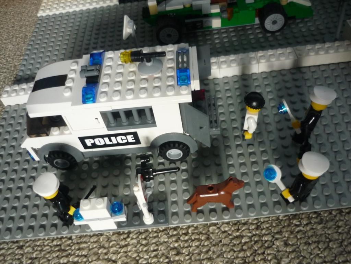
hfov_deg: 55.4
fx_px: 335
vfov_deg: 42.9
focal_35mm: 33
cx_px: 176
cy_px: 132
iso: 250
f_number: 2.8
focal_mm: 5.5
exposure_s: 1/30
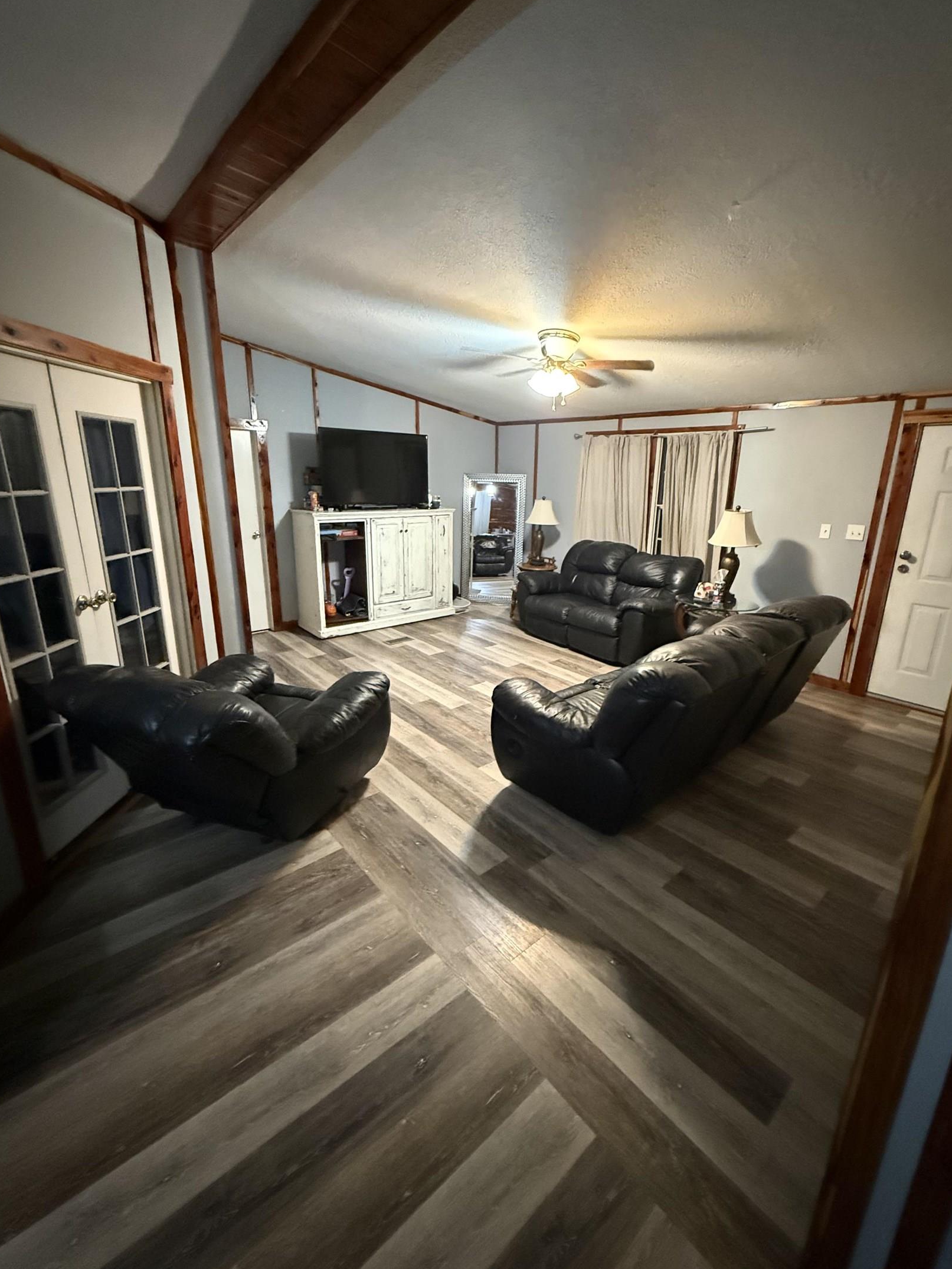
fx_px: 550
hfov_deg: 81.7
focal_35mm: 15
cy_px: 624
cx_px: 495
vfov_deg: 98.2
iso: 1250
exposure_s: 1/60
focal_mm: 2.22
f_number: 2.2
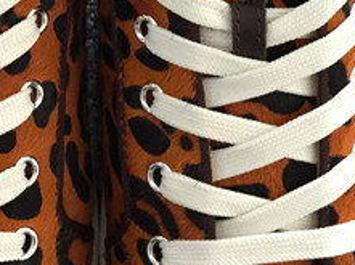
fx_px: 942
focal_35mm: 92
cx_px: 109
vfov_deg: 14.8
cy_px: -137
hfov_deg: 21.2
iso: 160
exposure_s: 1/33
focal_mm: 4.15
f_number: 2.2
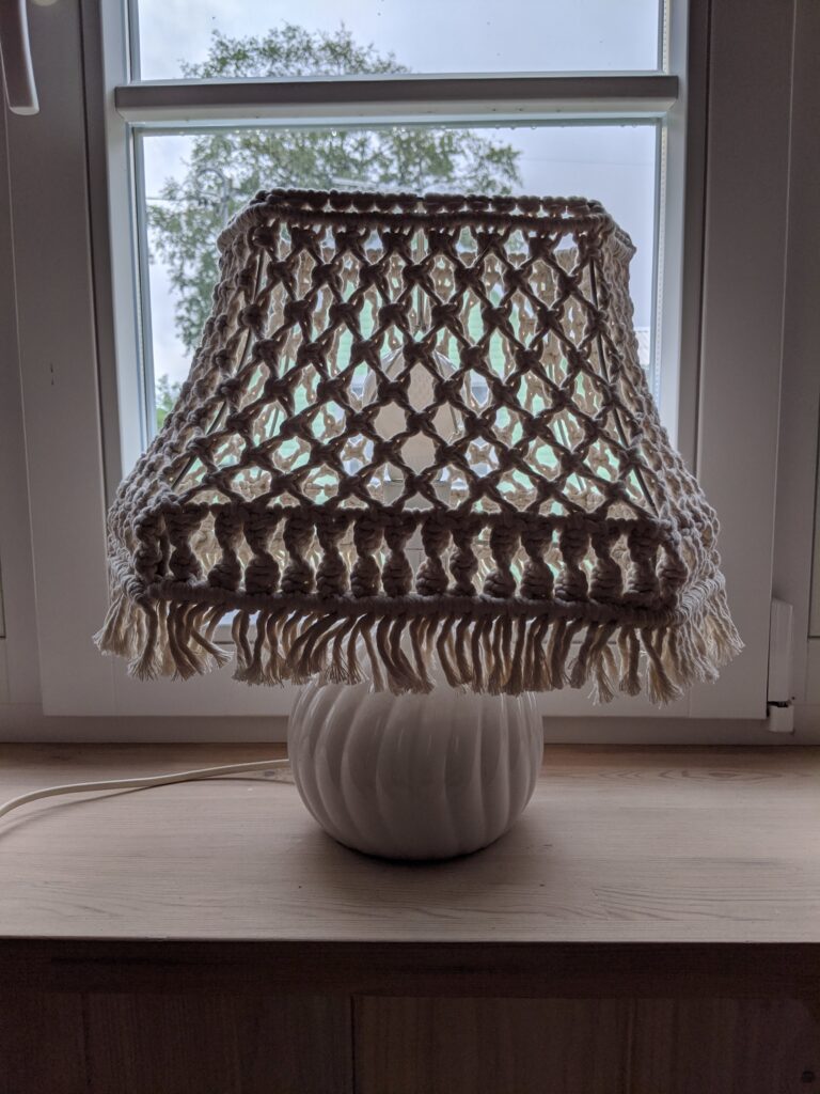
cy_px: 547
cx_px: 410
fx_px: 853
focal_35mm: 27
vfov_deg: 65.3
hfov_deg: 51.4
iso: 41
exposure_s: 1/1235
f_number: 1.8
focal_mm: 4.44
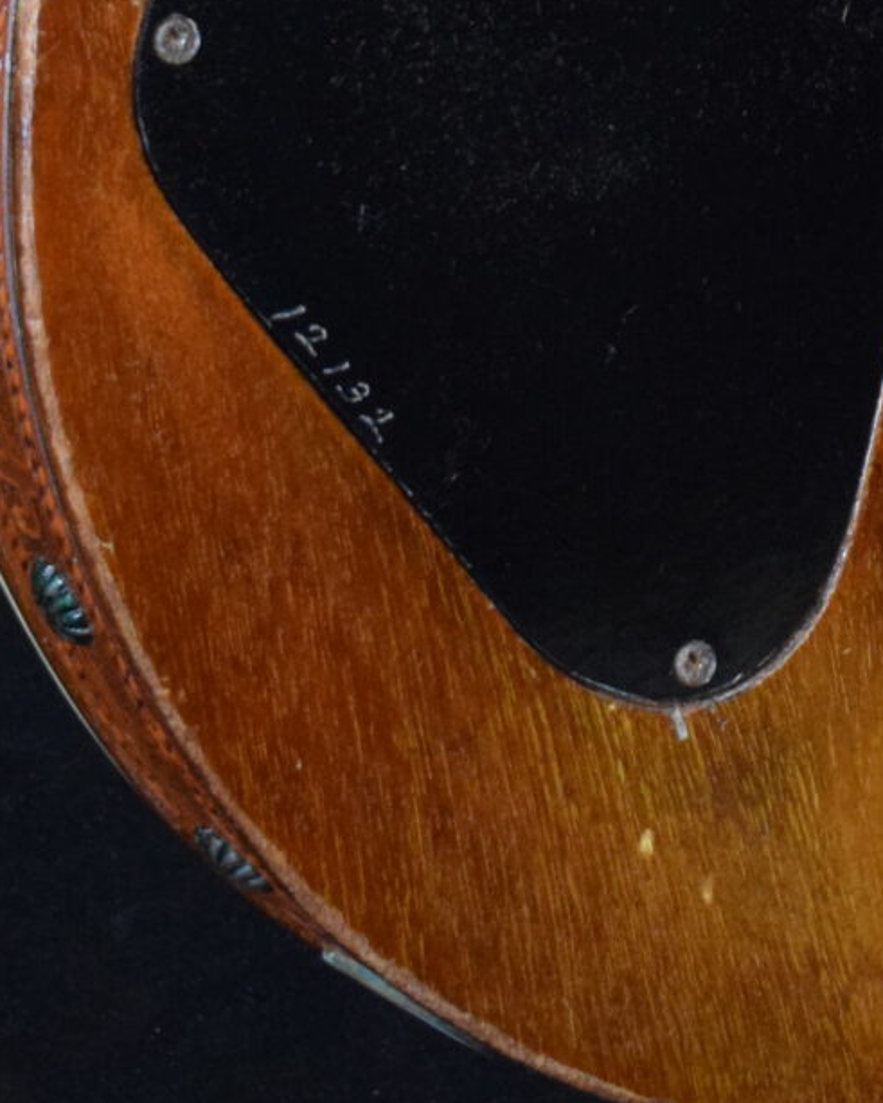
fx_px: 6137
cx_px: 909
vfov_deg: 9.8
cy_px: -833
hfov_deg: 8.2
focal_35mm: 188
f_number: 4.5
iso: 2200
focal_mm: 32
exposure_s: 1/30
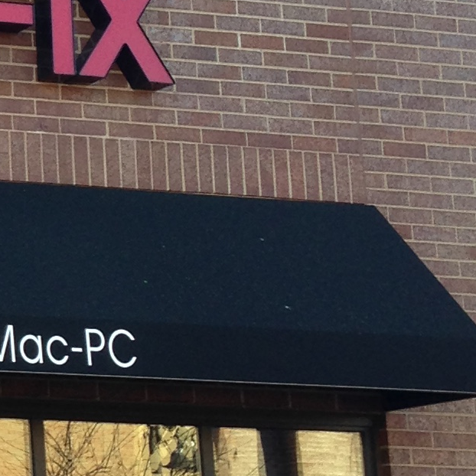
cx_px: -418
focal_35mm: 153
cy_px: 105
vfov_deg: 11.4
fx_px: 2380
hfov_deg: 10.6
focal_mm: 4.12
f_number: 2.4
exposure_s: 1/176
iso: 50
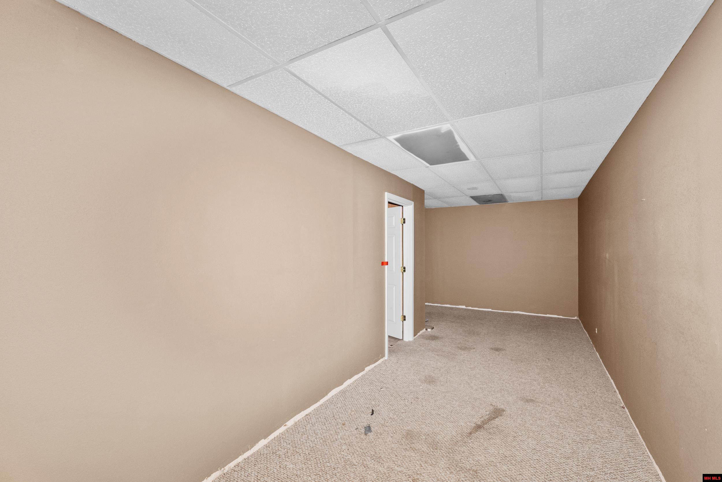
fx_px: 301
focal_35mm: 15
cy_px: 241
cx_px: 361
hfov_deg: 100.4
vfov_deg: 77.3
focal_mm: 10
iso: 640
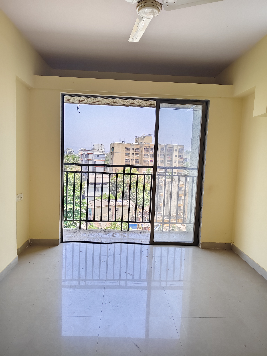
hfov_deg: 56.8
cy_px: 178
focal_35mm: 24
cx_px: 134
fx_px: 247
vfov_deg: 71.6
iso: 541
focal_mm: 5.56
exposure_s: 1/100
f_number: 1.88
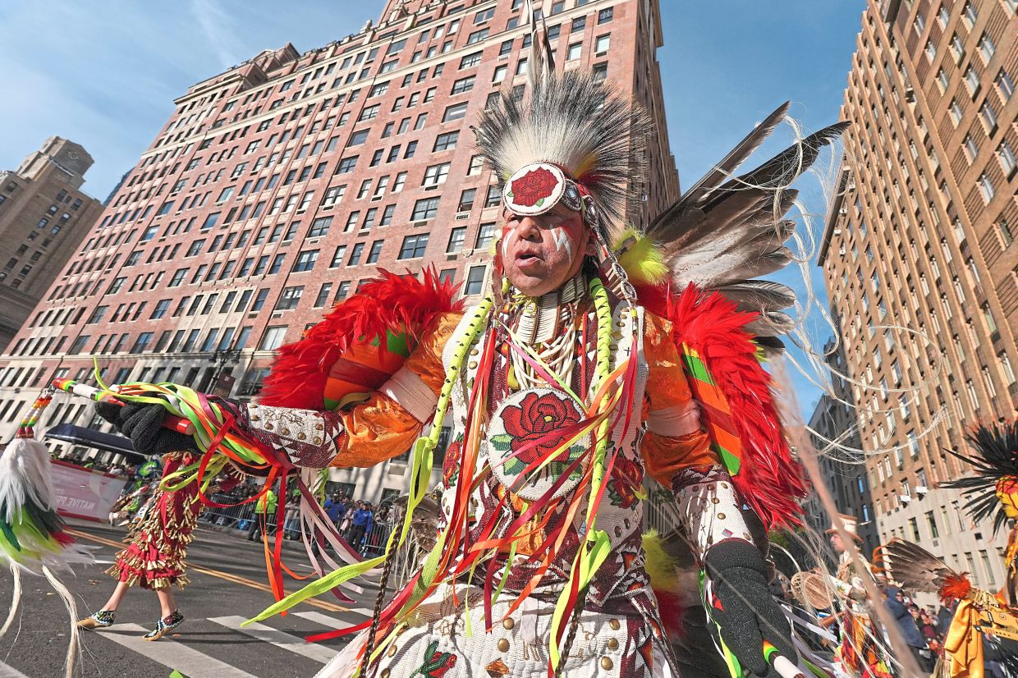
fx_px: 452
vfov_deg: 73.7
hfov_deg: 96.8
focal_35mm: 16
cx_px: 509
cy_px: 339
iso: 500
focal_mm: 16
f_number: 7.1
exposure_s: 1/3200
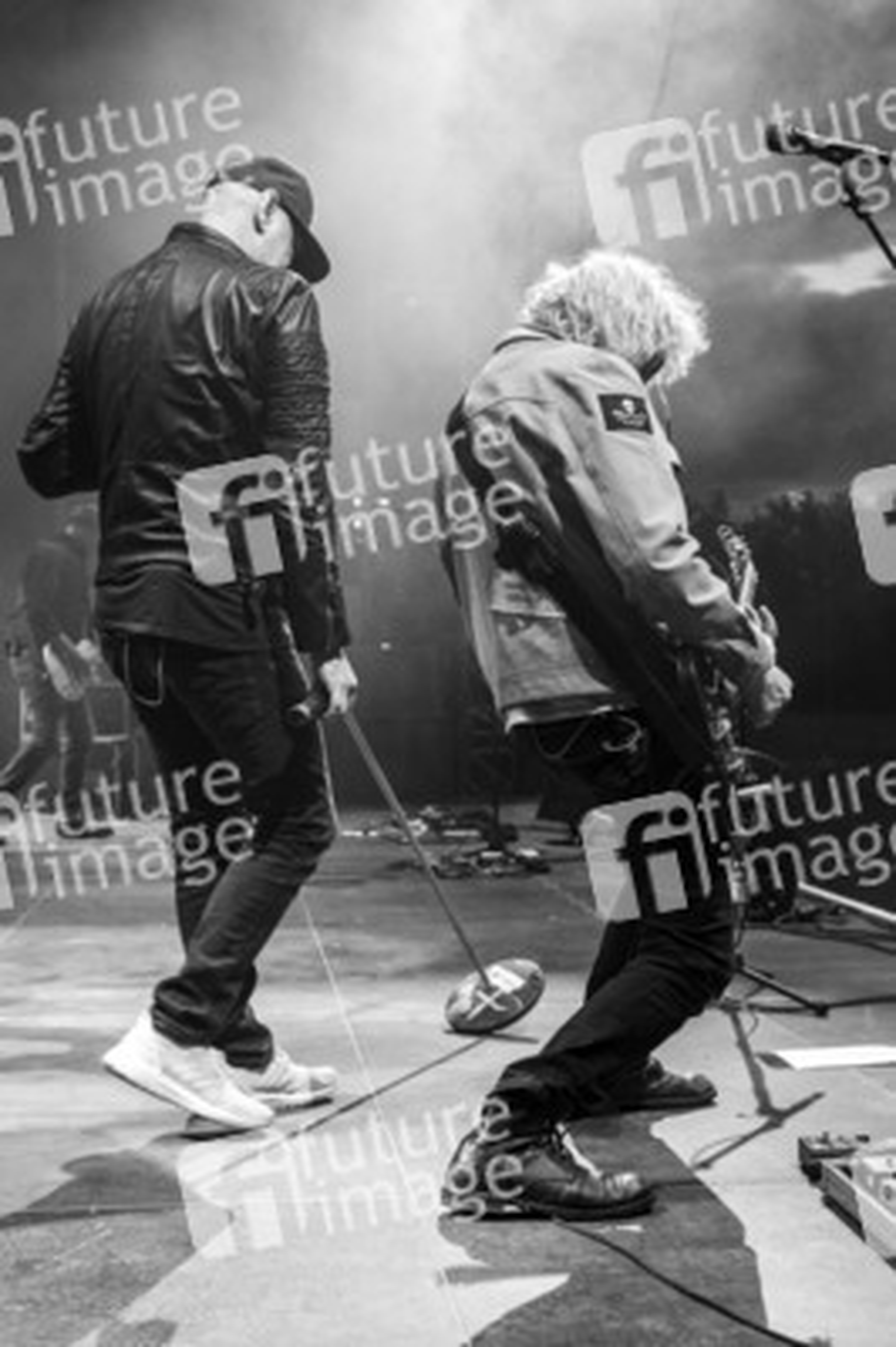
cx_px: 448
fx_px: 1832
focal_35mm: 49
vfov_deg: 40.4
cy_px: 674
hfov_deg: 27.5
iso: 1000
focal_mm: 49
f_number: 5.6
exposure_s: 1/320
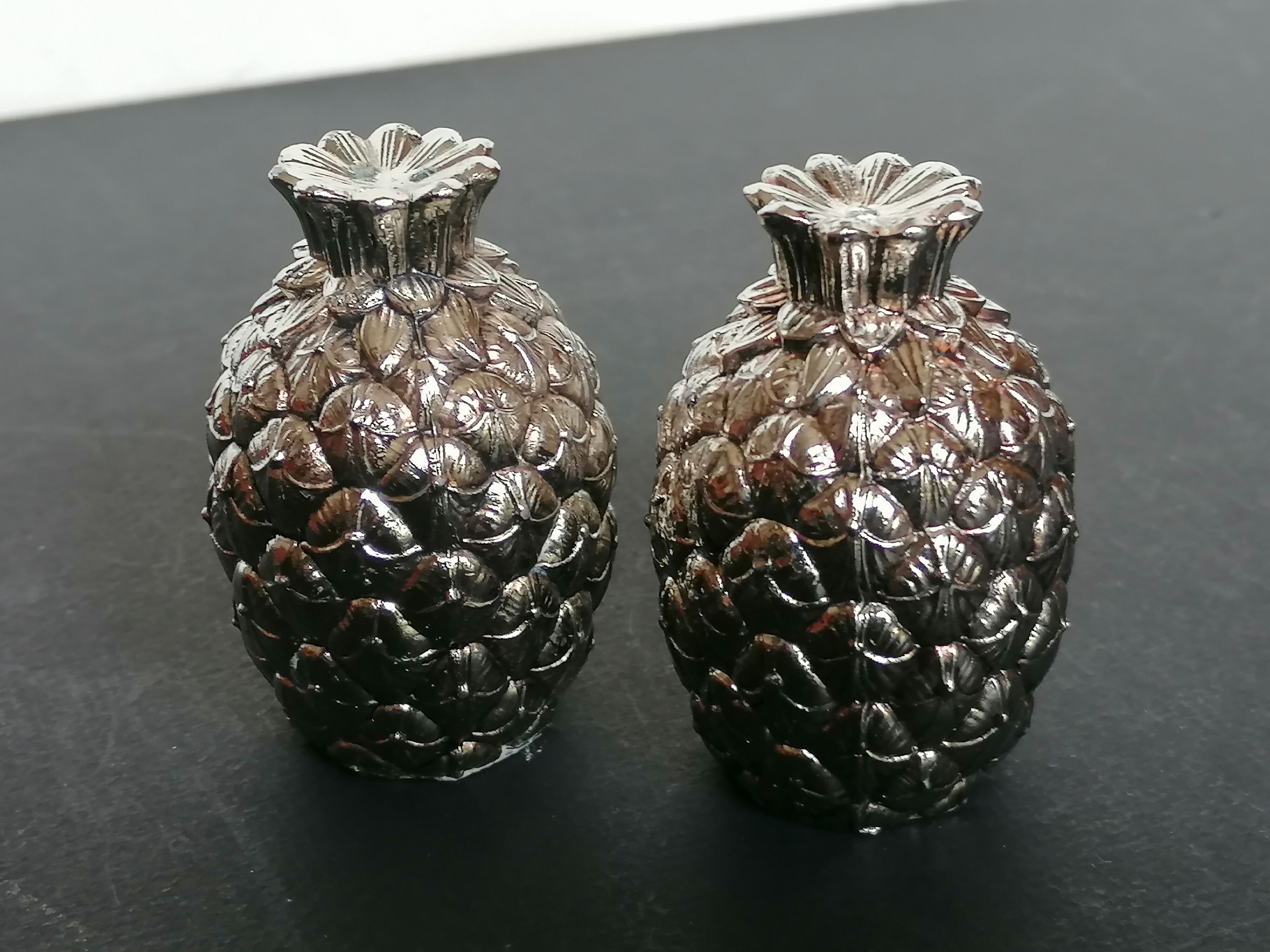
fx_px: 2018
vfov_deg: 26.6
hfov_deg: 34.9
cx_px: 635
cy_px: 476
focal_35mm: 55
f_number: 1.8
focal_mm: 4.75
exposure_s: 1/50
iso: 100
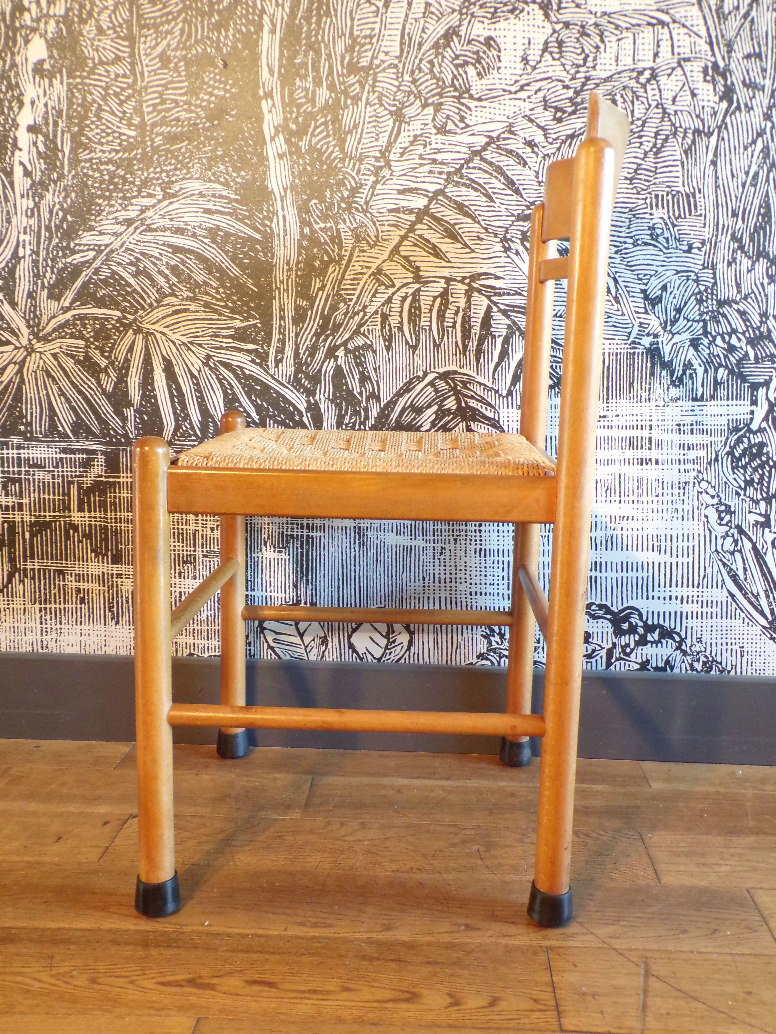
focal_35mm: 32
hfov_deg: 44.2
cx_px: 388
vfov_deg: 56.8
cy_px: 517
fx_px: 956
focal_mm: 5.8
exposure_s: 1/17
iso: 407
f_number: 3.2
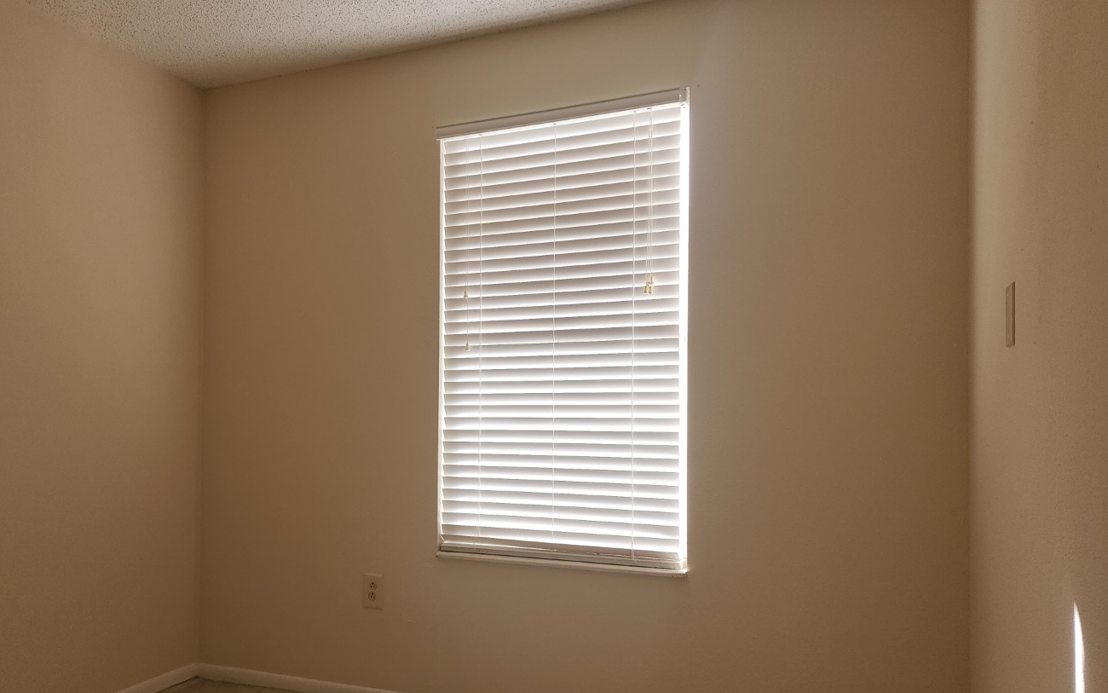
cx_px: 500
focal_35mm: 27
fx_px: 815
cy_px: 413
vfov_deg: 45.8
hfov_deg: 68.2
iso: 20
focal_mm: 6.4
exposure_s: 1/120
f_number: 1.8
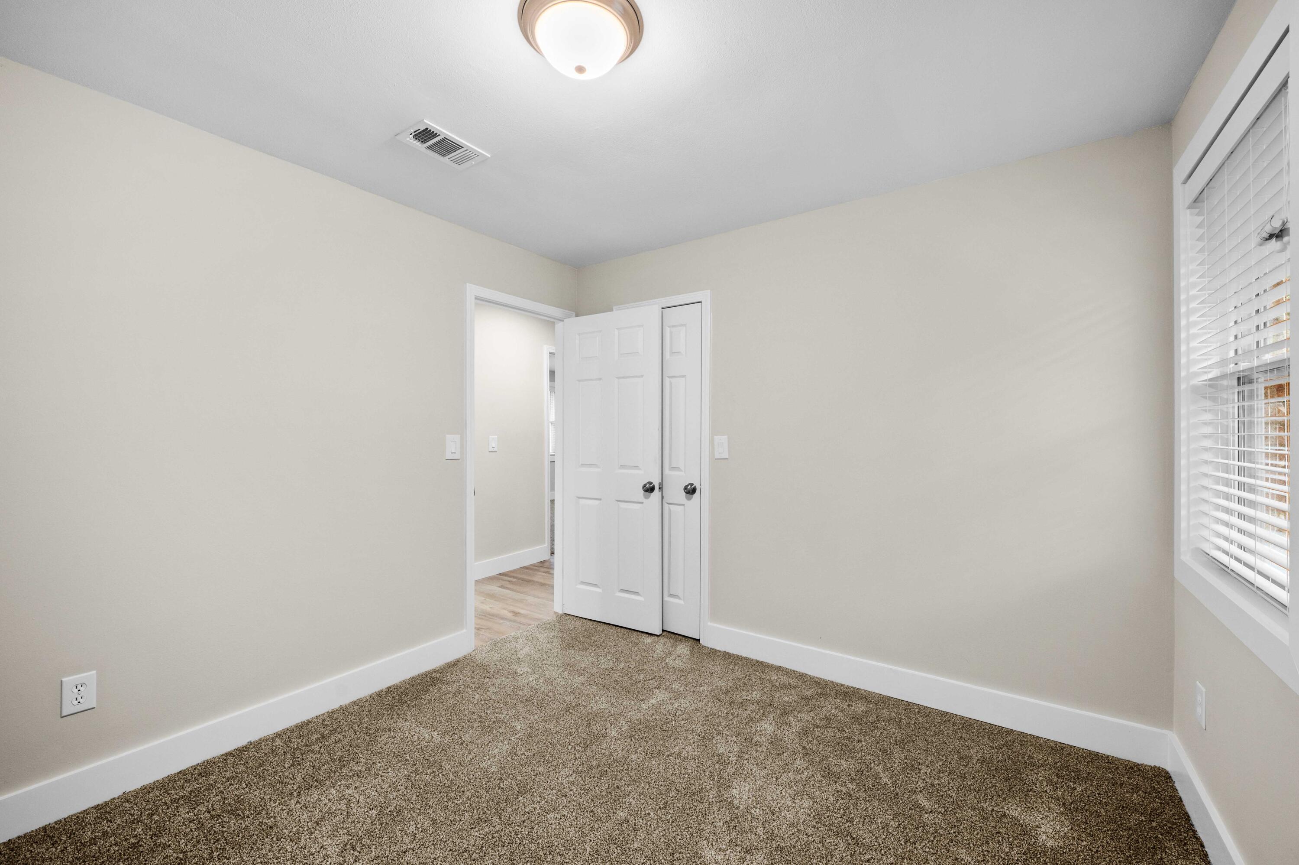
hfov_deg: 104.3
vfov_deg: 81.1
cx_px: 650
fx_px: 505
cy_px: 432
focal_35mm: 14
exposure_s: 1/6
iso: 500
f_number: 7.1
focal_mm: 14
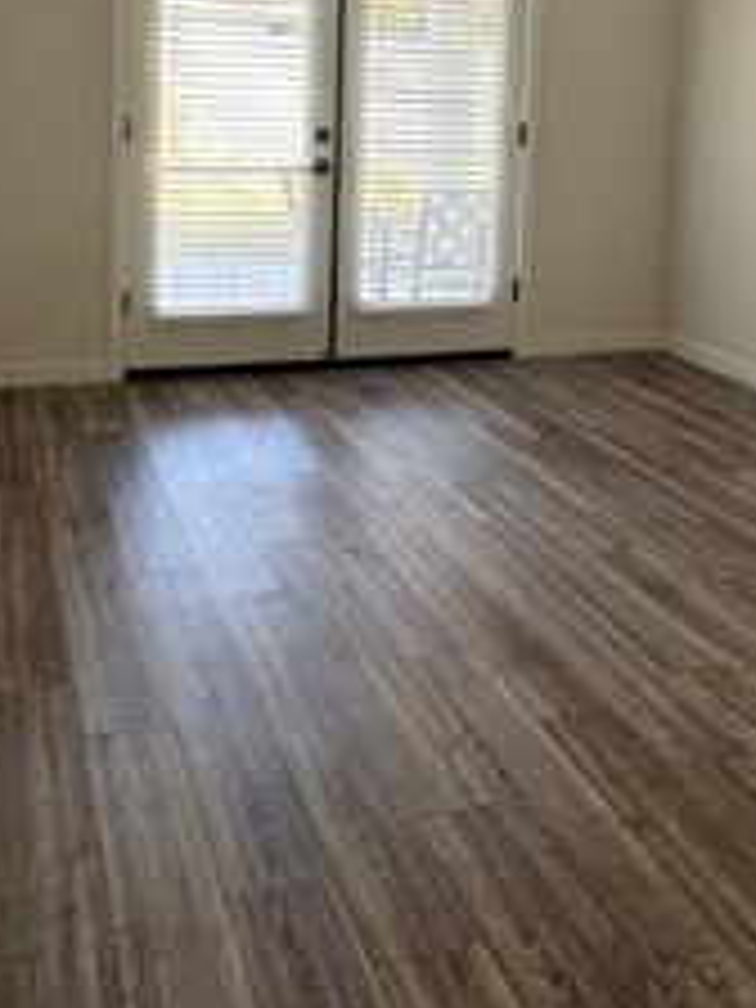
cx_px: 396
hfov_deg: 36.0
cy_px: 194
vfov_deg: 44.4
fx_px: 1165
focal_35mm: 40
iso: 100
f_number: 2.2
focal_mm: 2.22
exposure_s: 1/99
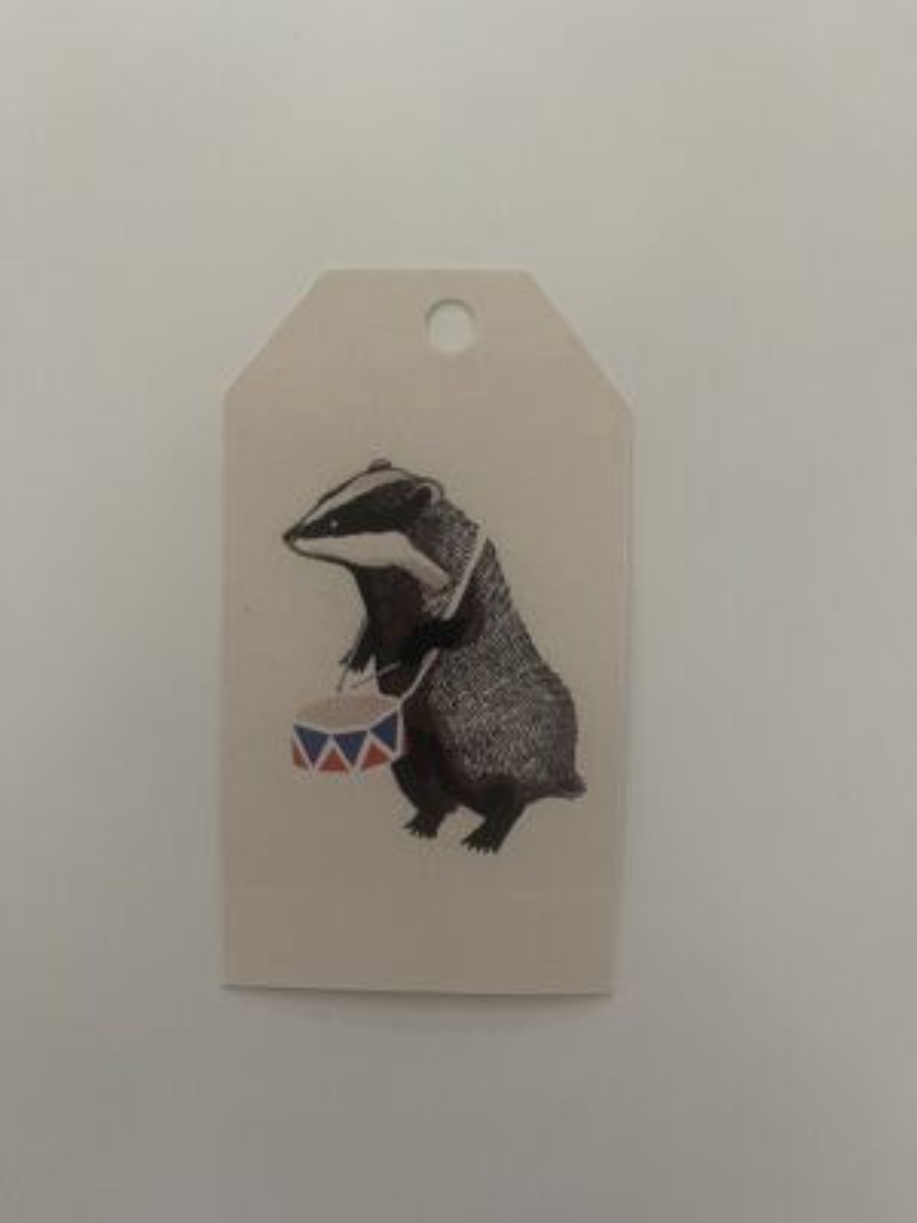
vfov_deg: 69.4
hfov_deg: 54.9
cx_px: 458
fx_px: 883
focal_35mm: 25
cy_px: 612
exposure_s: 1/60
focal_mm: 5.1
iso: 320
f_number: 1.6
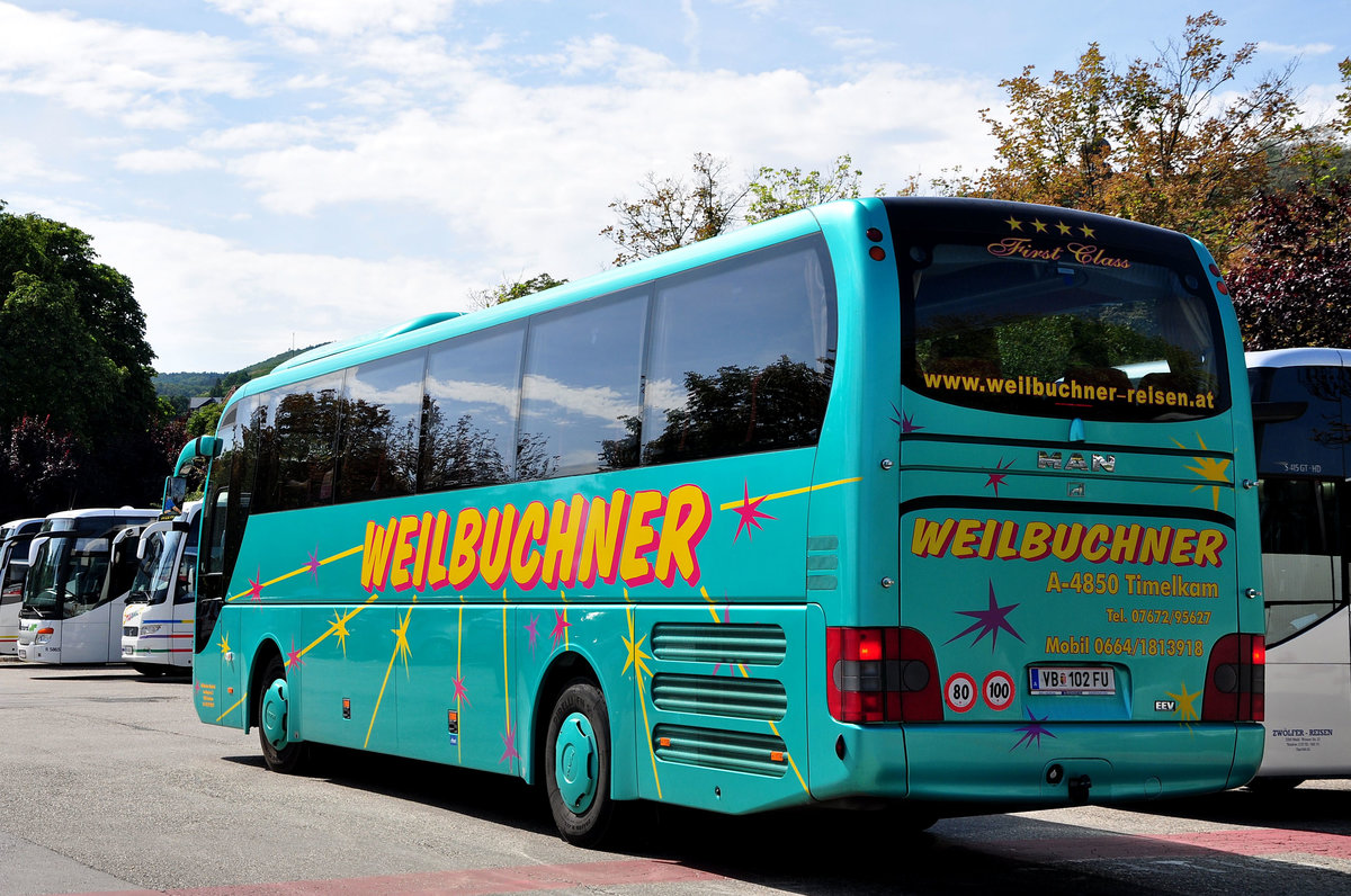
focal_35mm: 52
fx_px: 1967
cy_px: 448
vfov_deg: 25.7
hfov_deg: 37.9
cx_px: 676
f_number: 9
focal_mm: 35
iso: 200
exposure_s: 1/320
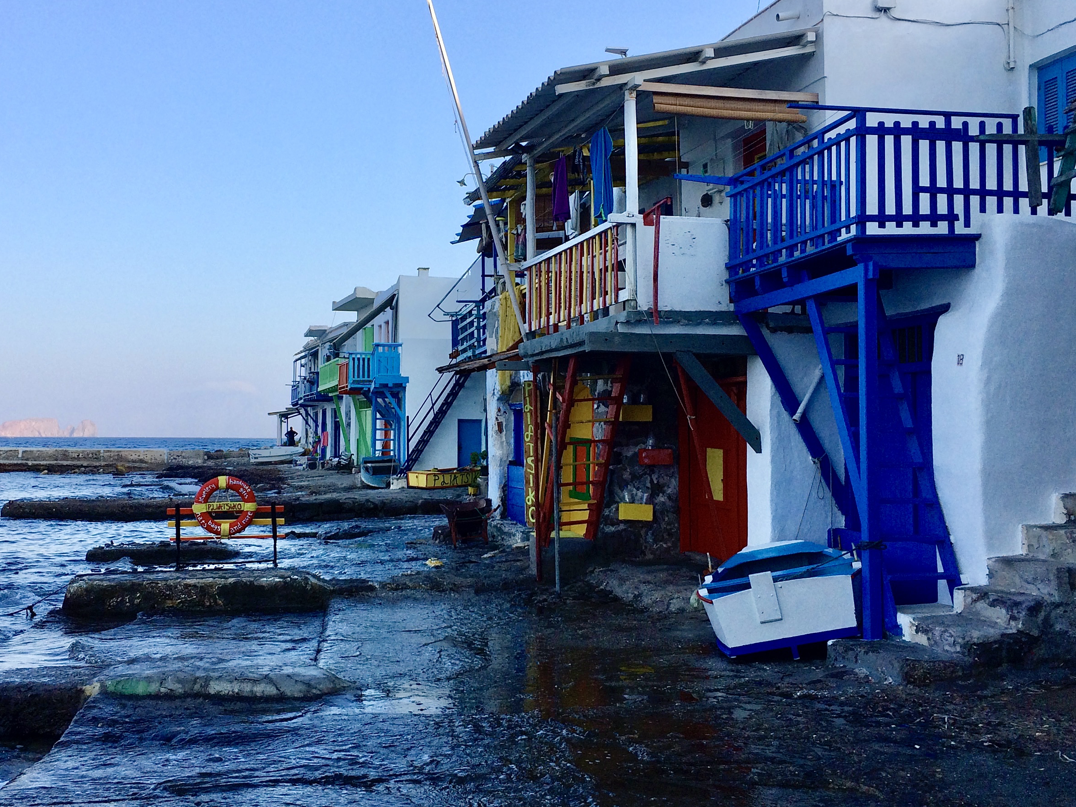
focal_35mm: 40
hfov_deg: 46.6
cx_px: 453
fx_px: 1243
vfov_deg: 35.9
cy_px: 358
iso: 32
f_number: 2.2
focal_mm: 4.15
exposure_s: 1/977
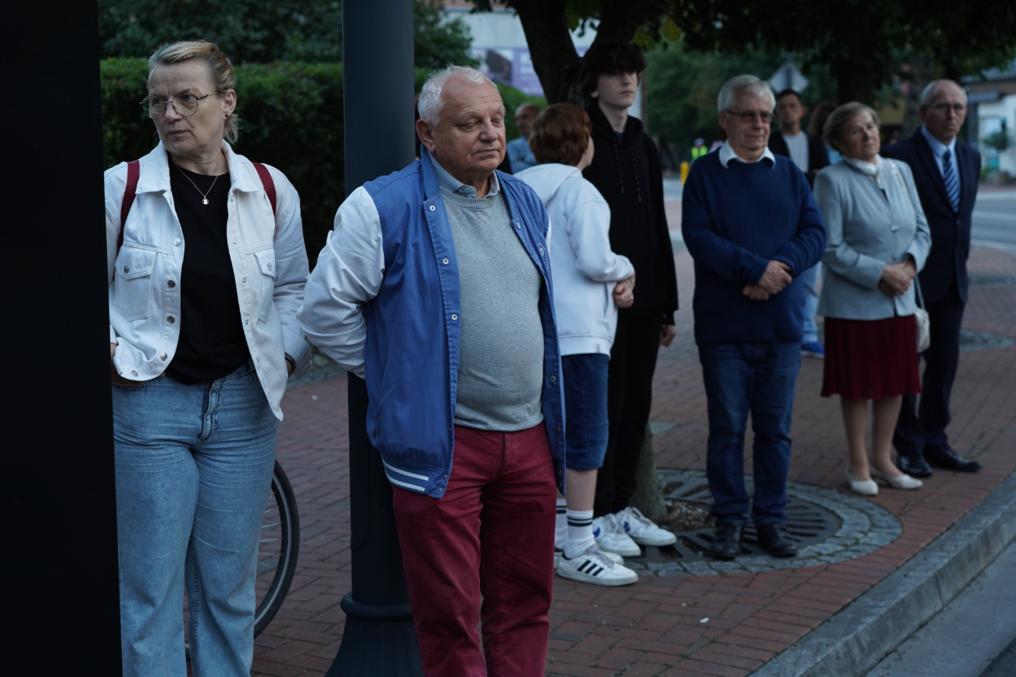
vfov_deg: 22.6
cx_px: 508
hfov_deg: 33.4
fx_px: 1693
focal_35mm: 60
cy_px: 338
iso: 1250
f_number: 4
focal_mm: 60
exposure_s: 1/100
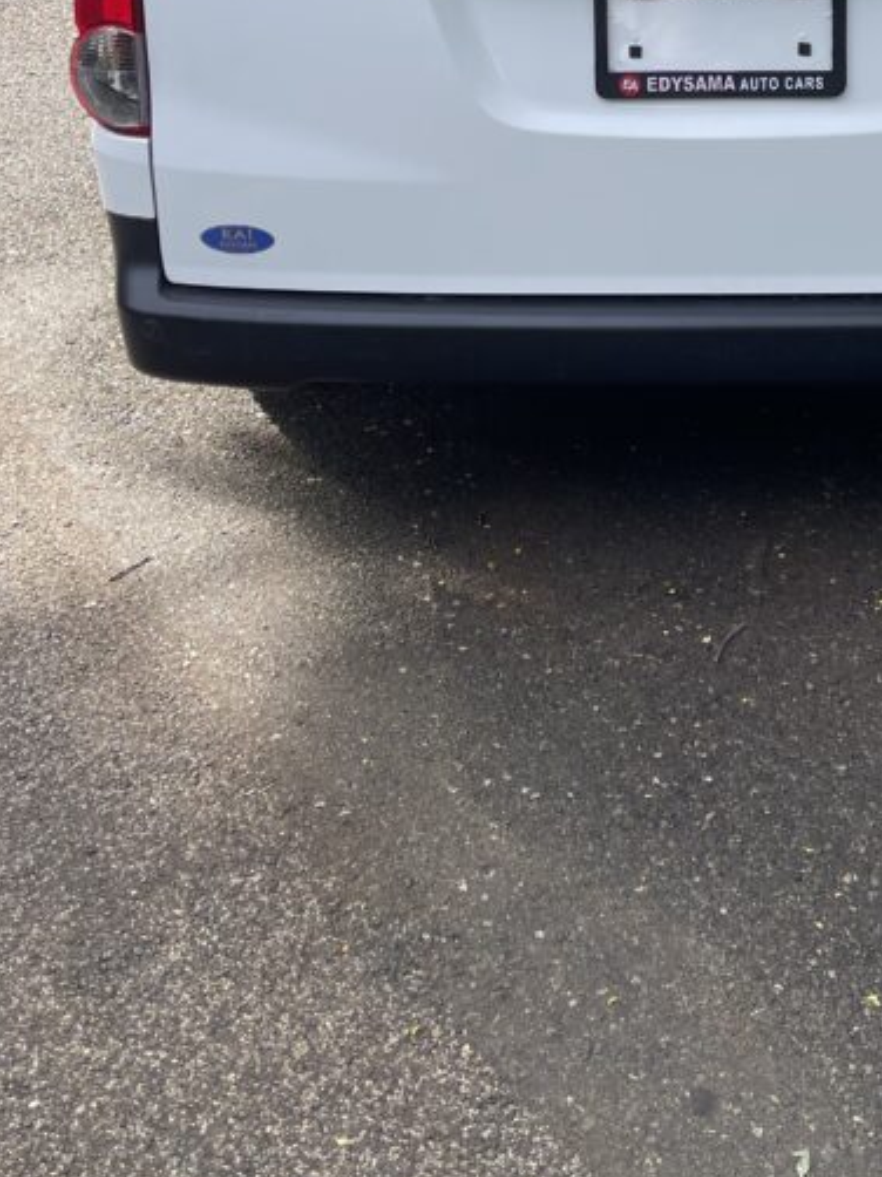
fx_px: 1734
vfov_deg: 34.2
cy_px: 5
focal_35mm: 51
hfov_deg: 28.0
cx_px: 699
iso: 32
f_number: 1.6
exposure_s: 1/945
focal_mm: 5.1
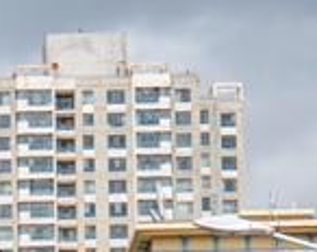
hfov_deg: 5.0
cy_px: 499
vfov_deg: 4.0
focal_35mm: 383
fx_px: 3584
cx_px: -122
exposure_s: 1/100
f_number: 16
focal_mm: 55
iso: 125
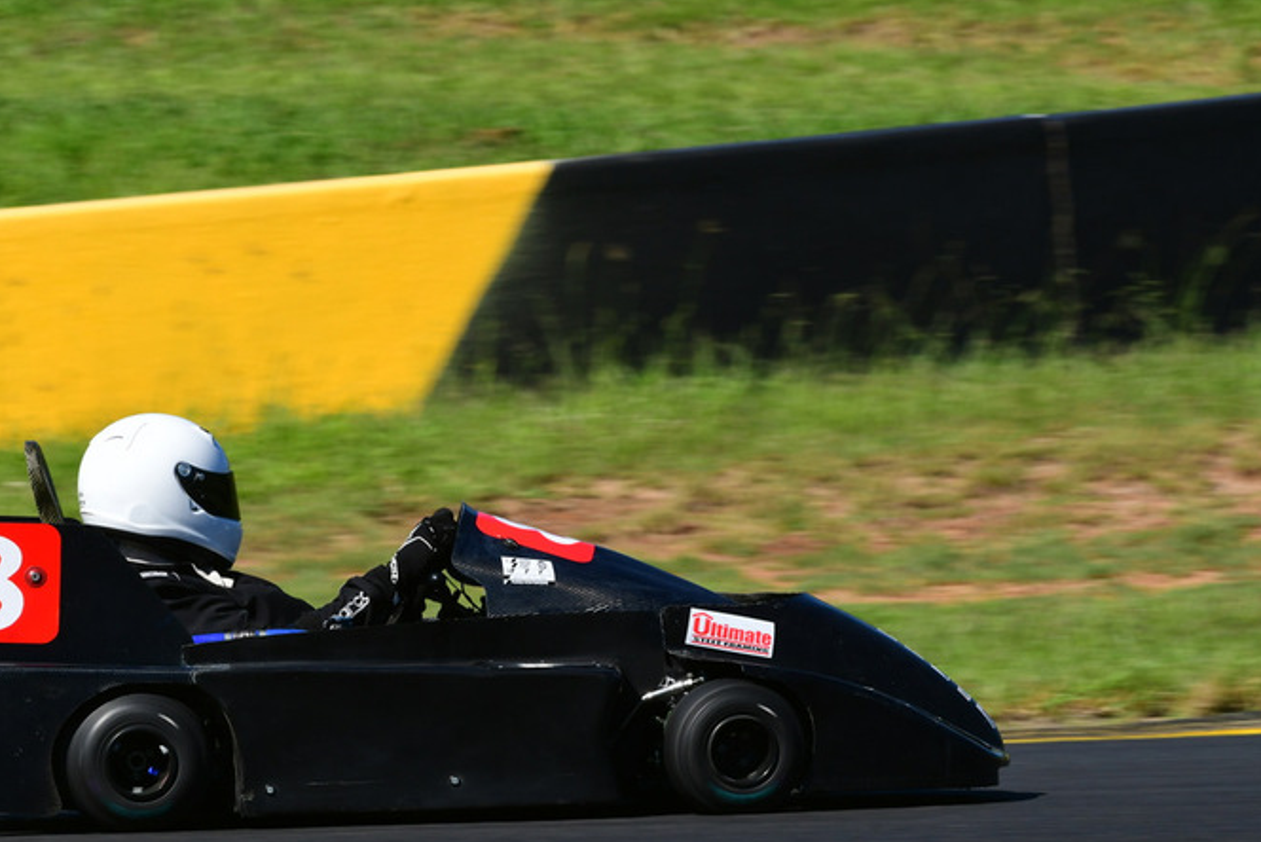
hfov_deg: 4.8
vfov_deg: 3.2
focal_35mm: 433
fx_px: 15173
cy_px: 372
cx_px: 510
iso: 500
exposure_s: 1/640
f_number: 13
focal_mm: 240
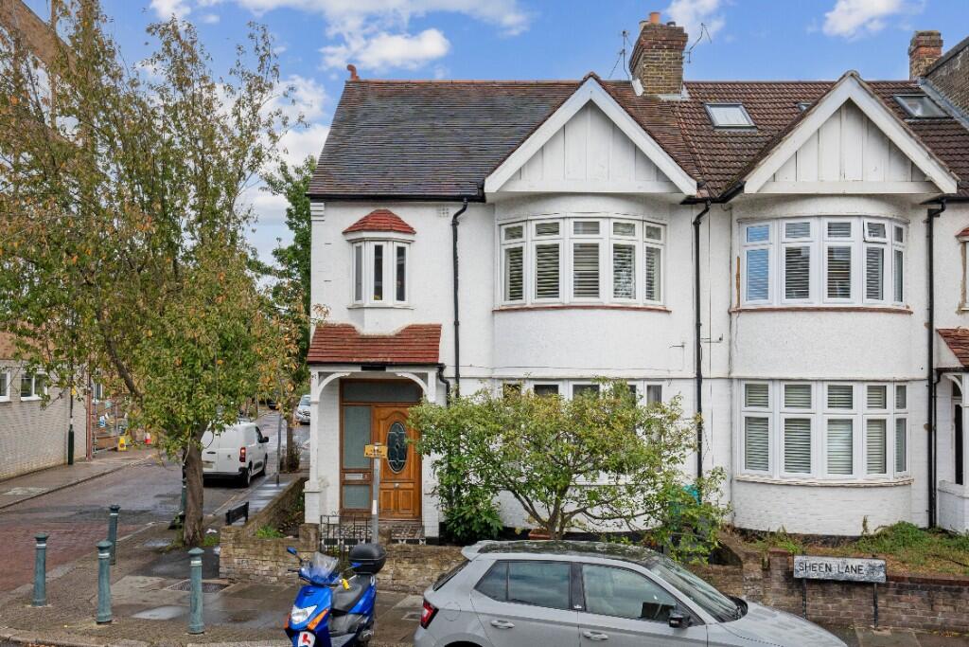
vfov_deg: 42.3
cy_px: 324
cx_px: 484
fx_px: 834
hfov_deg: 60.3
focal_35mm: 31
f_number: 8
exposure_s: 1/500
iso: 400
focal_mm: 21
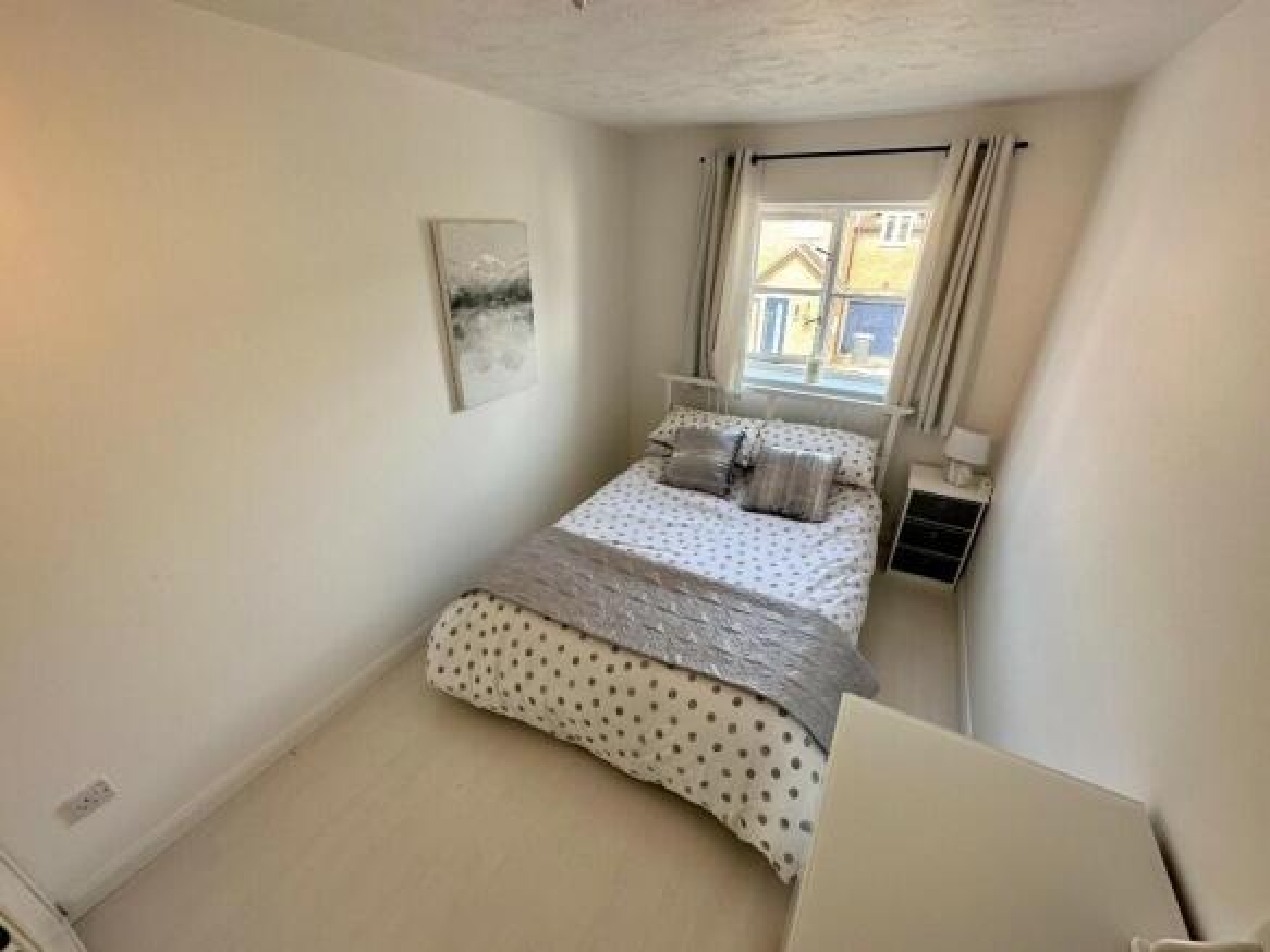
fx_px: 514
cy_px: 476
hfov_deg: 102.1
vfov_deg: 85.7
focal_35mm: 14
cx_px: 635
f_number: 2.2
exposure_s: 1/100
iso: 64
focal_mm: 2.22
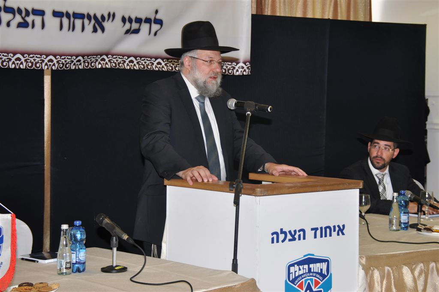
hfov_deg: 22.6
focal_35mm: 90
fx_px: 1096
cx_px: 220
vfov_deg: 15.1
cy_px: 146
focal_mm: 60
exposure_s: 1/30
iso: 200
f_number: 5.3
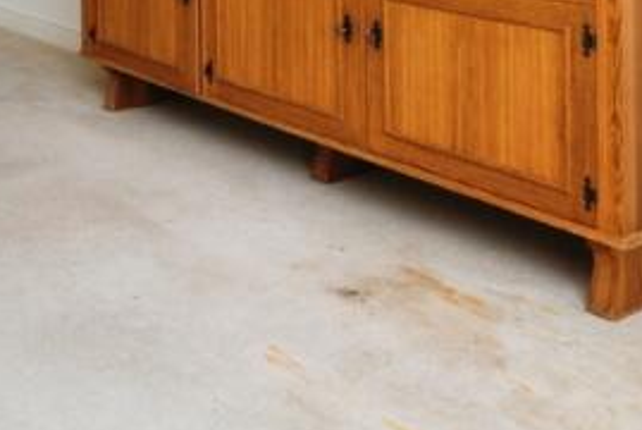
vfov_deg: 20.8
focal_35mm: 57
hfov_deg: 31.6
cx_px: -38
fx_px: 1018
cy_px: -186
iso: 800
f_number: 14
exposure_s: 1/60
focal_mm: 15
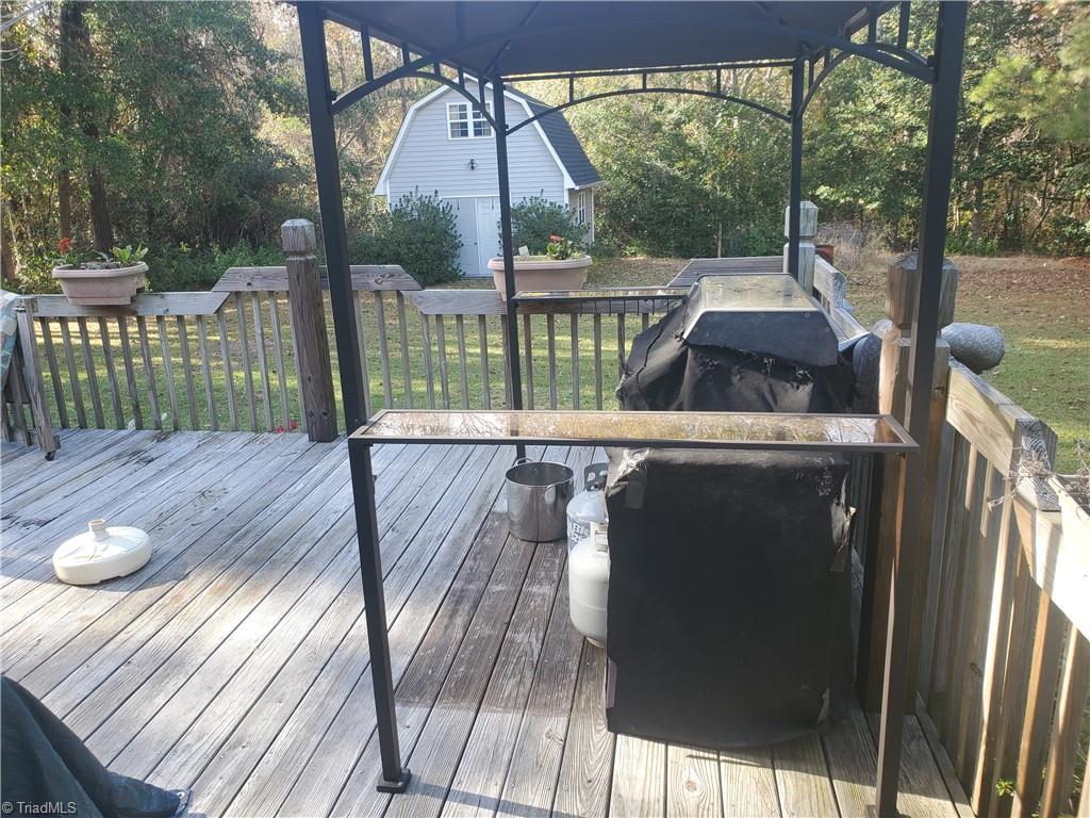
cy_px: 409
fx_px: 819
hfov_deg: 67.3
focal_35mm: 26
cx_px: 545
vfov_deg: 53.1
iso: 50
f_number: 2.4
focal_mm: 4.3
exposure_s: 1/123
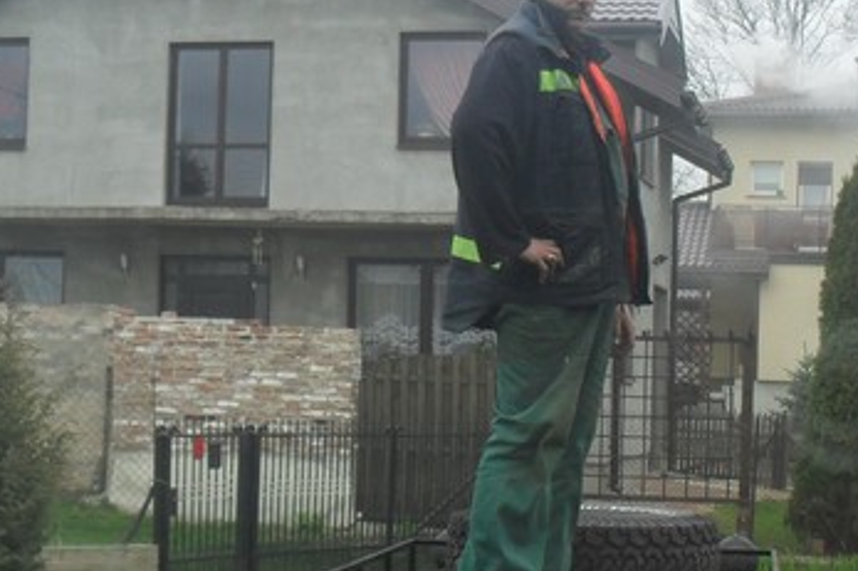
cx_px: 576
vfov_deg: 16.2
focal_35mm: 84
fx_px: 2001
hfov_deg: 24.1
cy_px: 334
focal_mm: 6.3
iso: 100
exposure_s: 1/350
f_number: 3.2
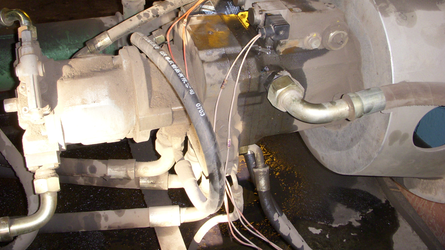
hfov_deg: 48.4
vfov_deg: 28.2
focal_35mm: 42
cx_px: 221
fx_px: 496
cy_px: 91
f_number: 3.3
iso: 200
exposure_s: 1/40
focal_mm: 6.3
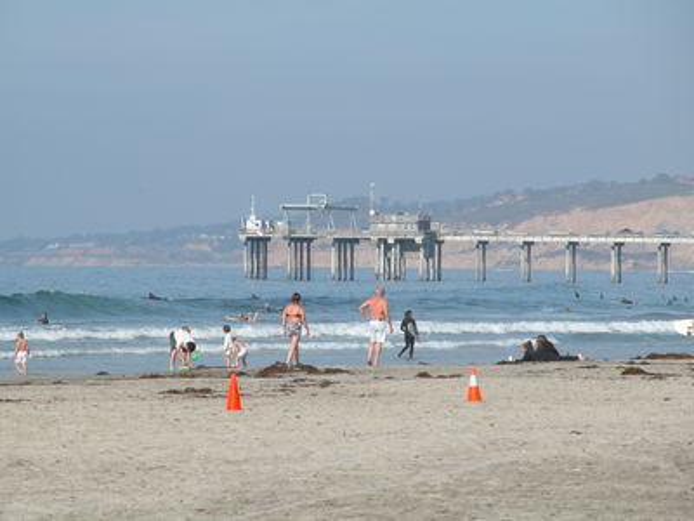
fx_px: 5533
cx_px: 347
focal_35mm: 276
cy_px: 260
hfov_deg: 7.2
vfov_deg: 5.4
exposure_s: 1/450
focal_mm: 71.2
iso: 100
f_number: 6.6
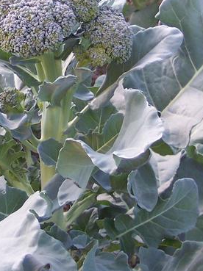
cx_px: 36
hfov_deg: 14.3
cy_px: 90
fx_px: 807
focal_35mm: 103
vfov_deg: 19.0
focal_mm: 8
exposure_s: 1/250
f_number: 2.8
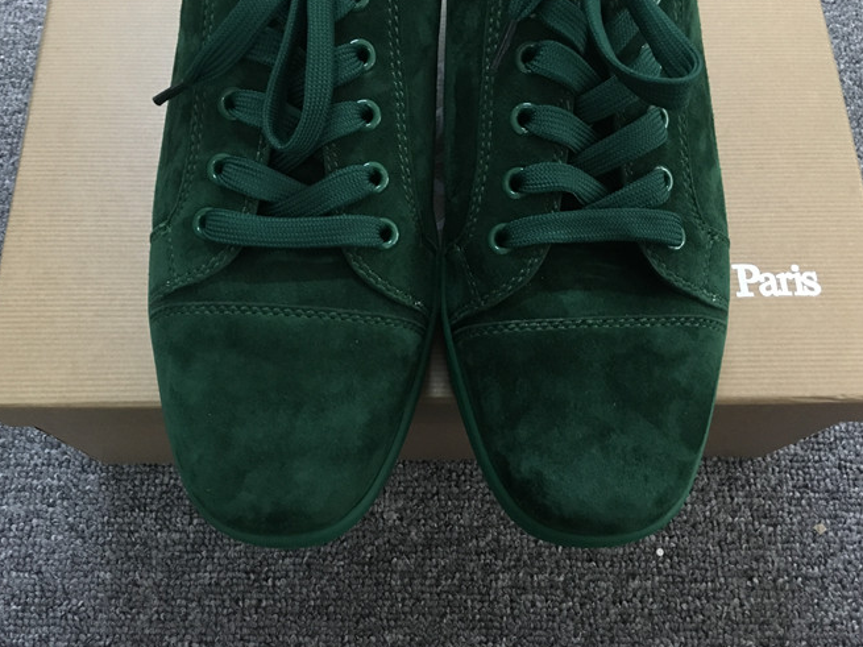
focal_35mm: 31
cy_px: 316
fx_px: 773
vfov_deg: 45.4
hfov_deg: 58.4
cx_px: 423
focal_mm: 4.15
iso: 200
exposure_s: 1/17
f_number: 2.2
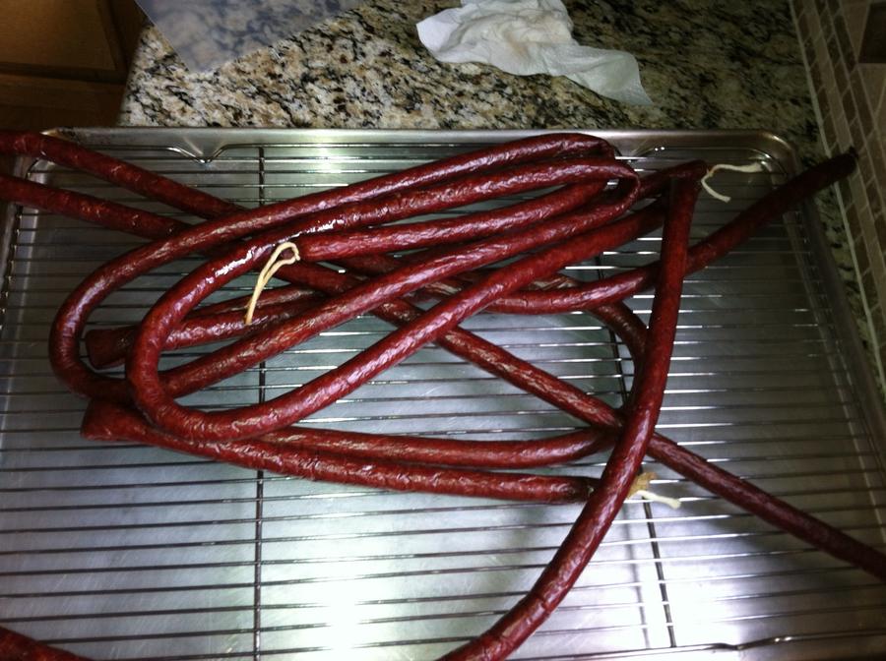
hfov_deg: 52.7
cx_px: 443
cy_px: 330
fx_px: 894
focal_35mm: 35
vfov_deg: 40.6
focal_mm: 3.85
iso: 100
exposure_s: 1/15
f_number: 2.8
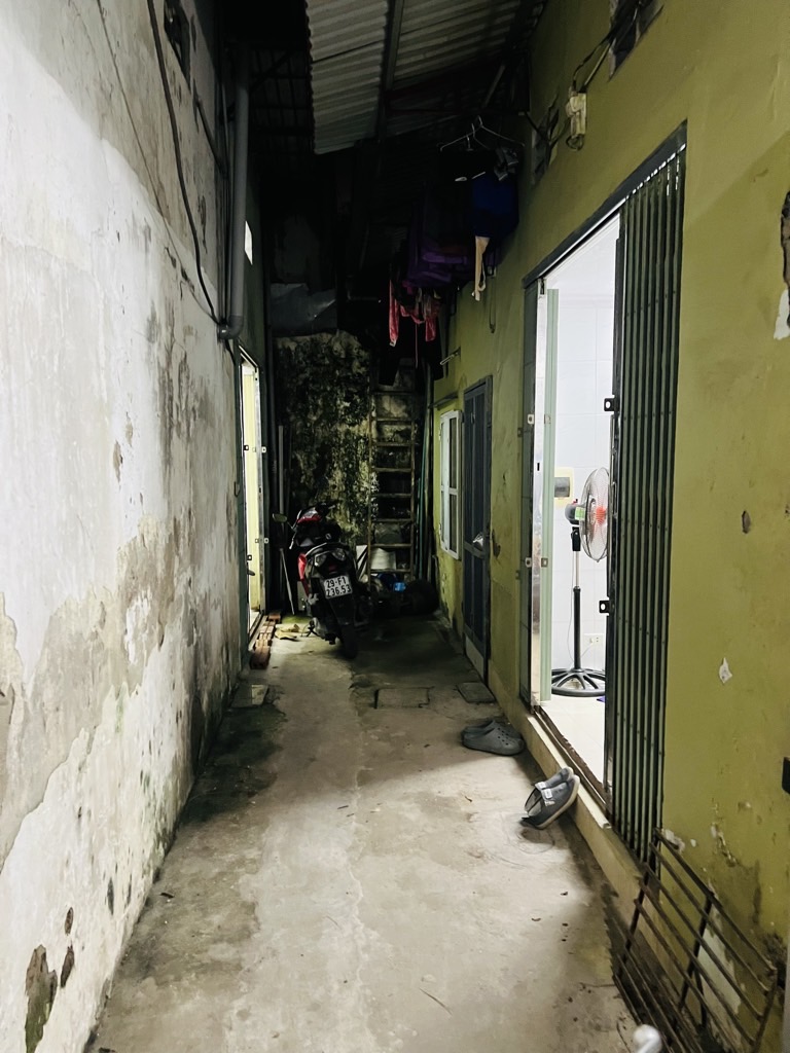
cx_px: 395
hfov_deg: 53.1
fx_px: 791
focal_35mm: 26
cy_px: 526
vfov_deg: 67.3
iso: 640
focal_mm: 5.7
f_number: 1.5
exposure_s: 1/40
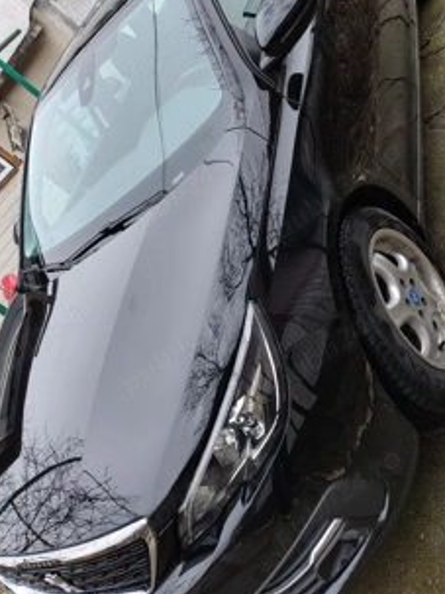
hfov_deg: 42.9
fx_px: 566
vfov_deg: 54.6
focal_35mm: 33
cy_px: 216
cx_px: 223
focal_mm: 4.71
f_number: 1.7
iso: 274
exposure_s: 1/100
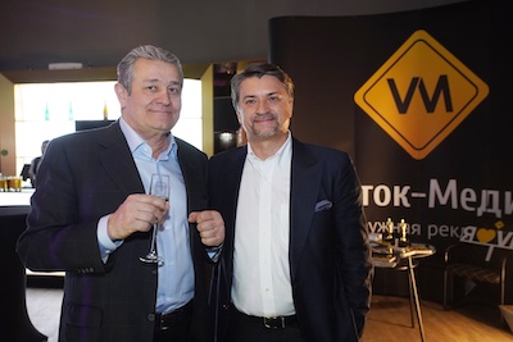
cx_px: 256
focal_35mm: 35
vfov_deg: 37.9
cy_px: 171
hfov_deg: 54.4
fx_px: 499
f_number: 5
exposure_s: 1/60
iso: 4000
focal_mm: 35
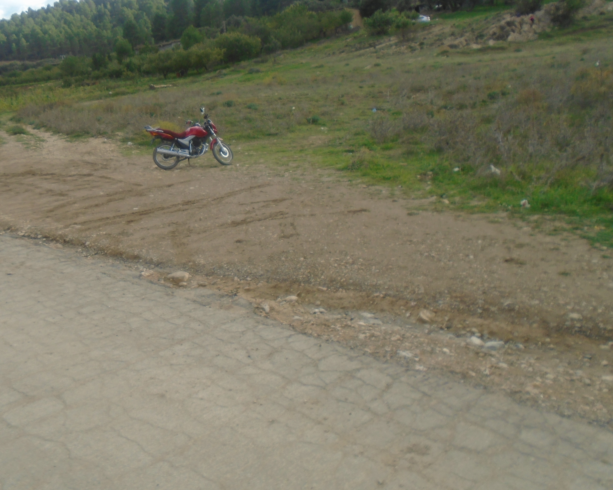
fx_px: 617
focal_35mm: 34
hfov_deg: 52.0
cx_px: 212
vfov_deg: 43.2
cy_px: 207
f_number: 3.2
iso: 100
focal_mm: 4.6
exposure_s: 1/500
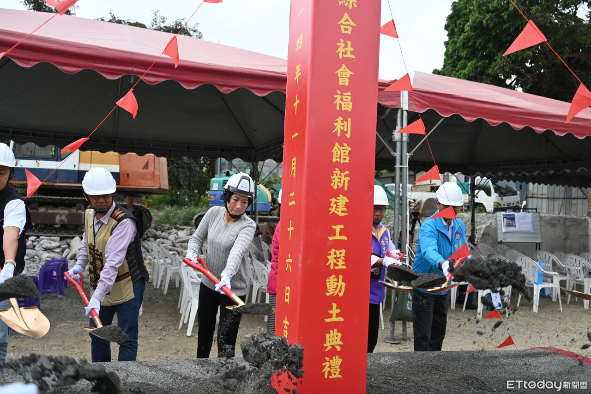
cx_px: 296
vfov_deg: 40.5
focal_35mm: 32
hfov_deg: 58.0
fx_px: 533
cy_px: 197
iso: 100
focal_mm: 32.5
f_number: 5.6
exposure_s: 1/250
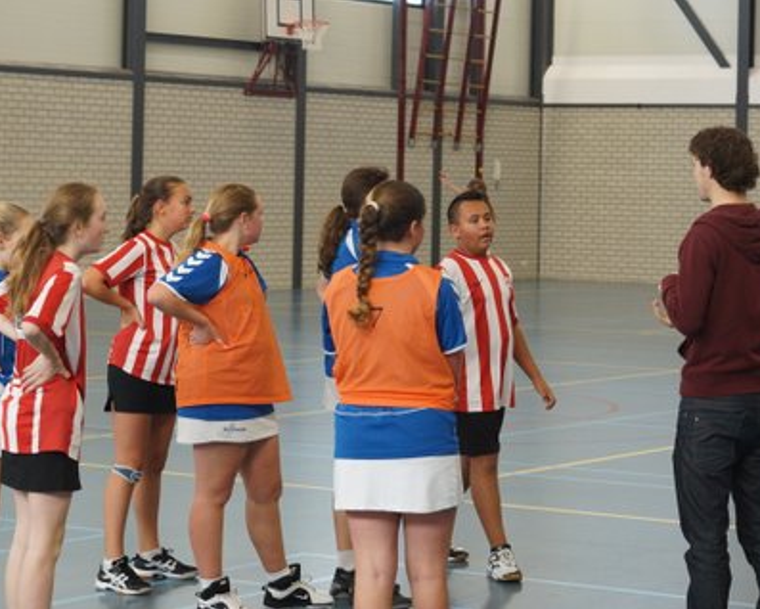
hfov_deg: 22.5
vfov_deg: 18.1
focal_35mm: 85
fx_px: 1913
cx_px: 362
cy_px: 304
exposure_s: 1/200
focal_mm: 50
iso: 800
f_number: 3.5
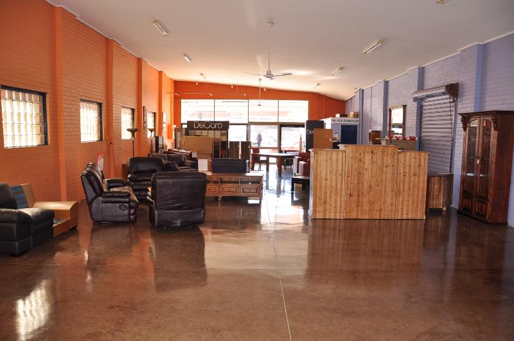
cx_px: 257
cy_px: 170
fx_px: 385
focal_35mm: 27
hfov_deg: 67.5
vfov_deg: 47.8
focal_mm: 18
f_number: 3.5
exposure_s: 1/40
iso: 200
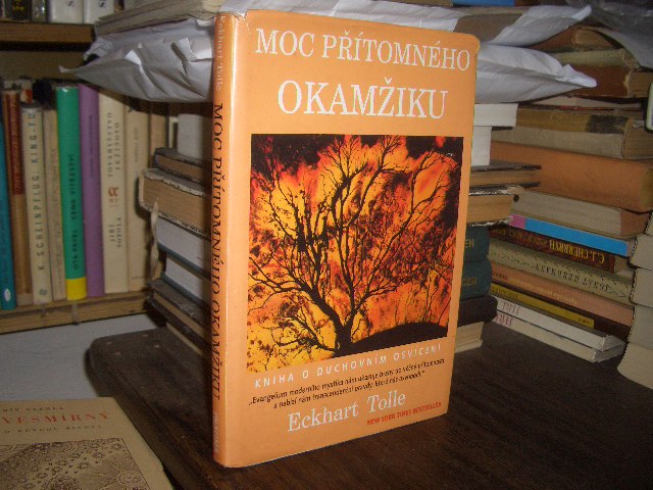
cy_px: 245
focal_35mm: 35
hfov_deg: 52.6
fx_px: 660
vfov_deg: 40.7
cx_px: 326
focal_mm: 5.8
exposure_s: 1/60
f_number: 2.6
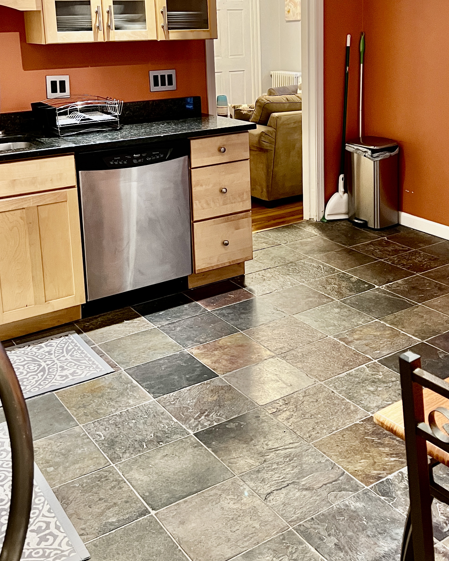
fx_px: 714
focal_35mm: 43
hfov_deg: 34.7
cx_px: 285
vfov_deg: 41.8
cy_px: 151
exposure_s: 1/40
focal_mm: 5.7
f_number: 1.5
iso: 400
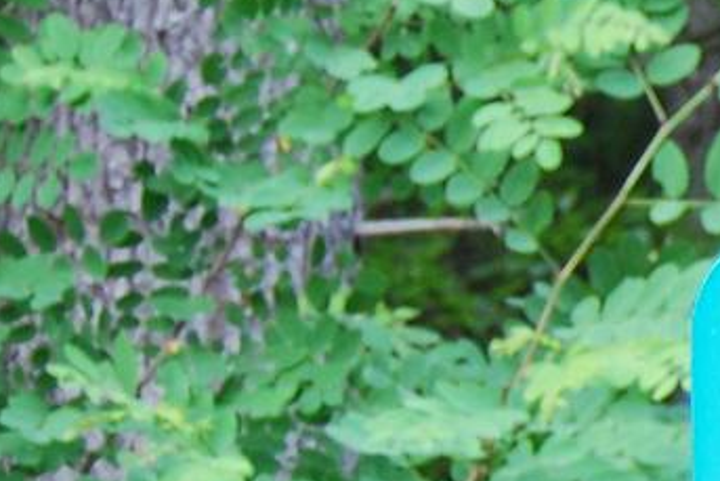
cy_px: 416
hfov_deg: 6.6
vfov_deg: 4.8
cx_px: 2005
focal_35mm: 287
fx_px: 5742
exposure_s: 1/60
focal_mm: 32
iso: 280
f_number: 4.5
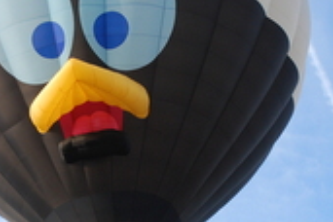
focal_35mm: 113
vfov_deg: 12.1
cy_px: 117
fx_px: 1045
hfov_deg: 18.0
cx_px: 92
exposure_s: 1/500
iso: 360
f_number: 4.5
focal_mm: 28
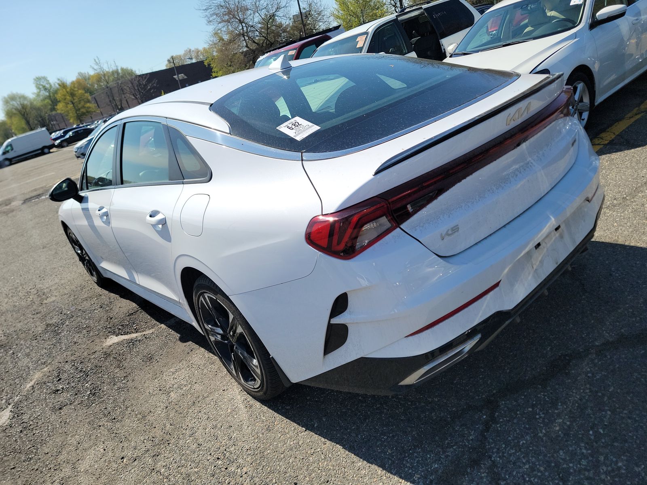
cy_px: 242
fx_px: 449
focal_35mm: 24
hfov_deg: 71.6
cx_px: 324
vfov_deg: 56.8
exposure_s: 1/936
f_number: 1.8
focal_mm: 6.7
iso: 50
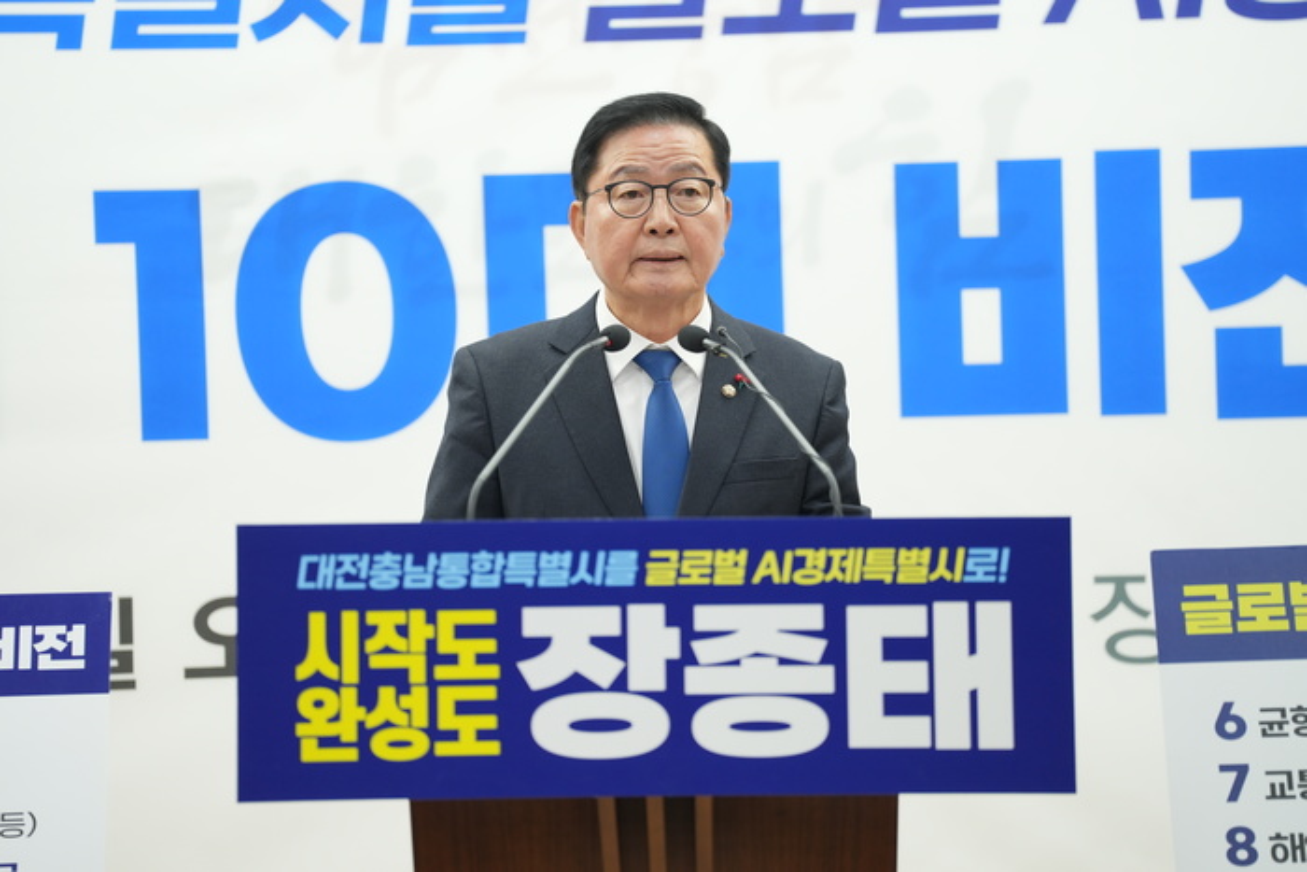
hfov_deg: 10.3
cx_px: 654
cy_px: 436
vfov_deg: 6.9
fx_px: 7262
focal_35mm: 200
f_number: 2.8
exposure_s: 1/320
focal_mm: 200
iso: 640
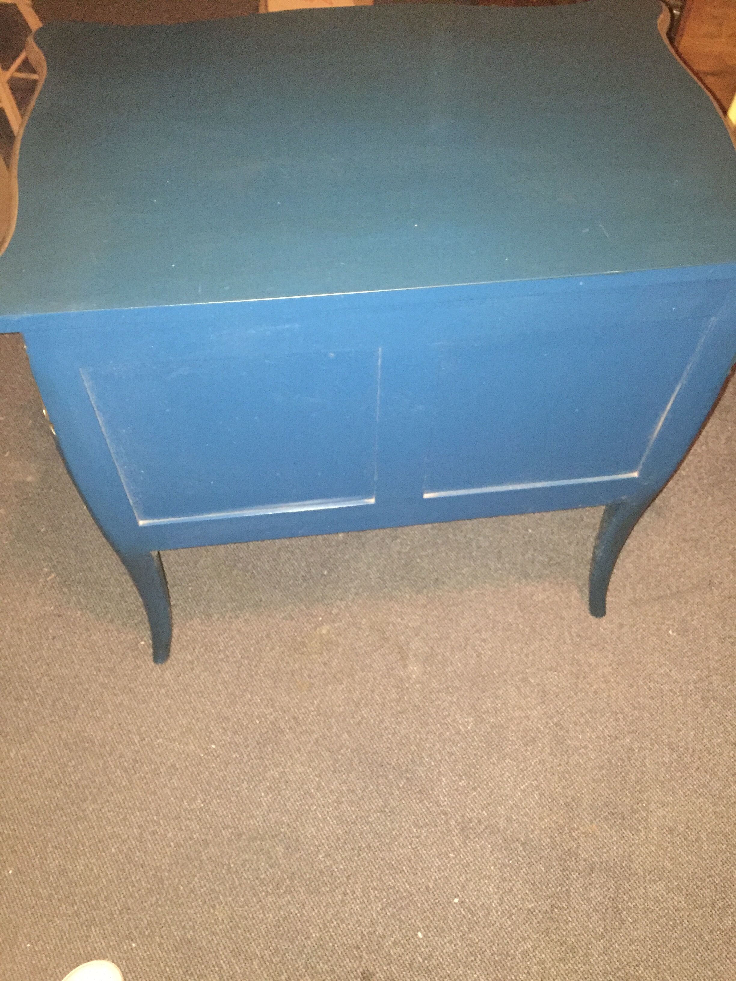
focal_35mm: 29
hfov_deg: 48.2
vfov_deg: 61.7
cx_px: 368
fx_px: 822
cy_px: 490
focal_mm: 4.15
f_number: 2.2
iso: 500
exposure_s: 1/17
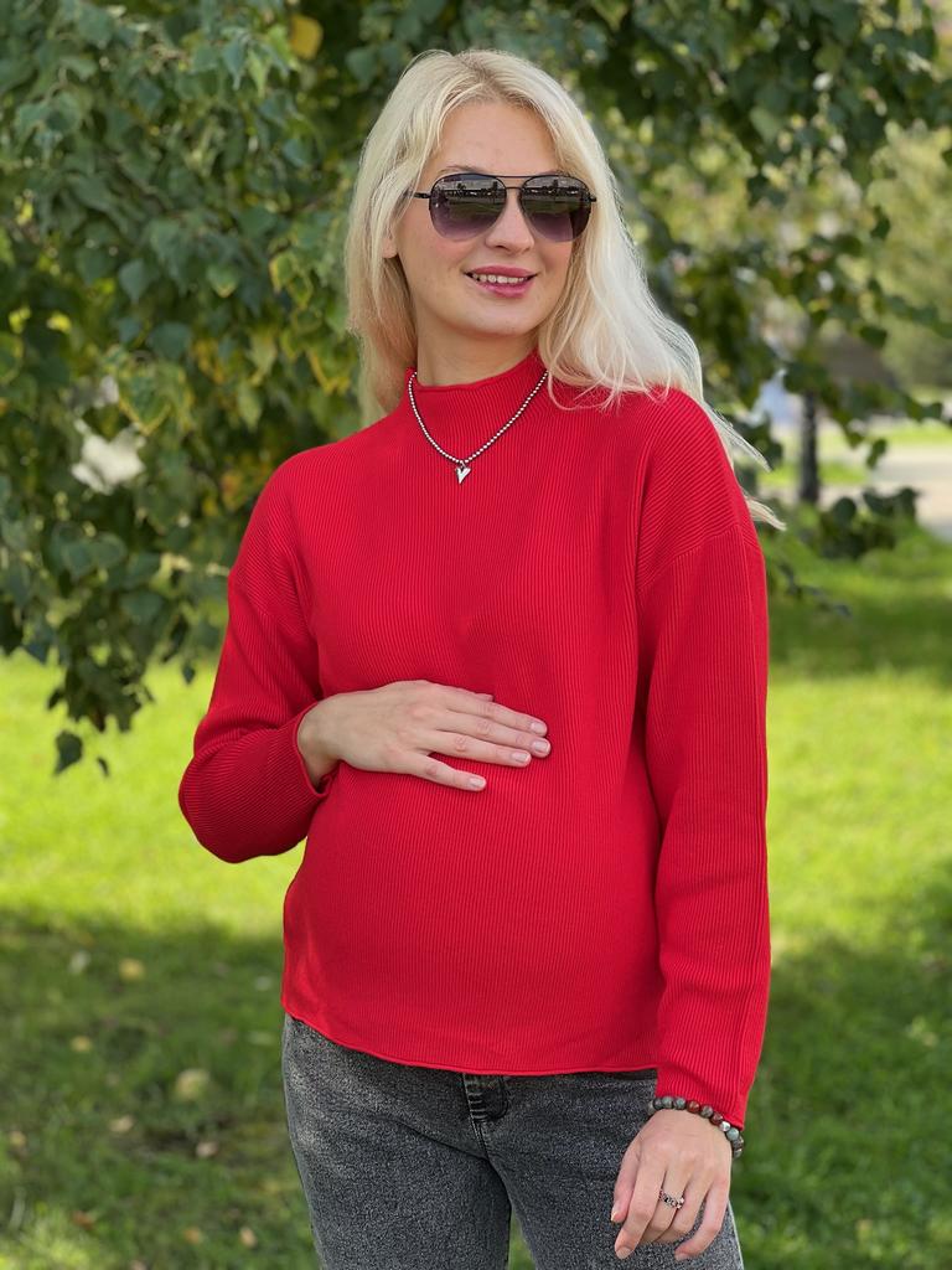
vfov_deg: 25.3
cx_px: 476
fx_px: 2824
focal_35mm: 77
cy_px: 635
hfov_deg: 19.1
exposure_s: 1/121
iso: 40
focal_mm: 9
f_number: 2.8
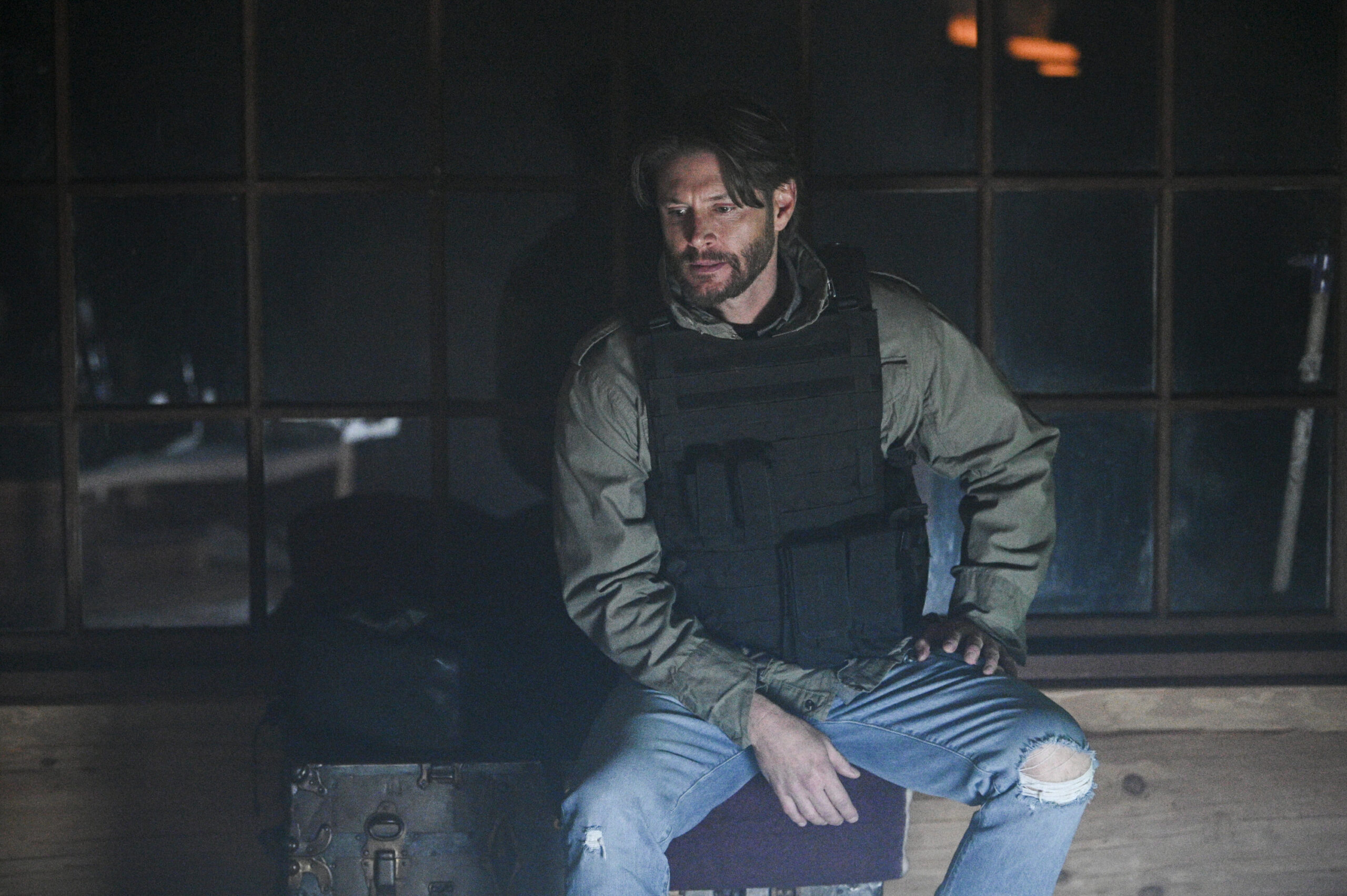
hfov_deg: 18.6
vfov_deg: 12.4
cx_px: 674
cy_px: 448
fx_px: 4113
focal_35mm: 110
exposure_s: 1/125
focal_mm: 110
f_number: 2.8
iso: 12800
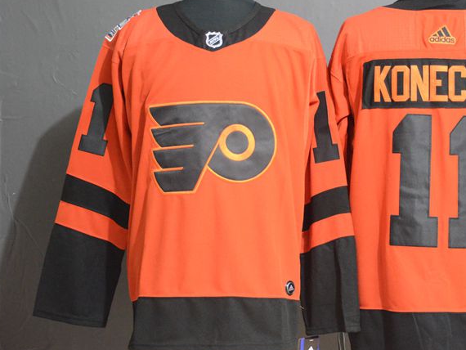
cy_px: 155
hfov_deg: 27.4
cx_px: 307
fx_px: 952
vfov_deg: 20.8
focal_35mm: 71
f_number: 4.2
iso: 4000
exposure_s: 1/13
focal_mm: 35
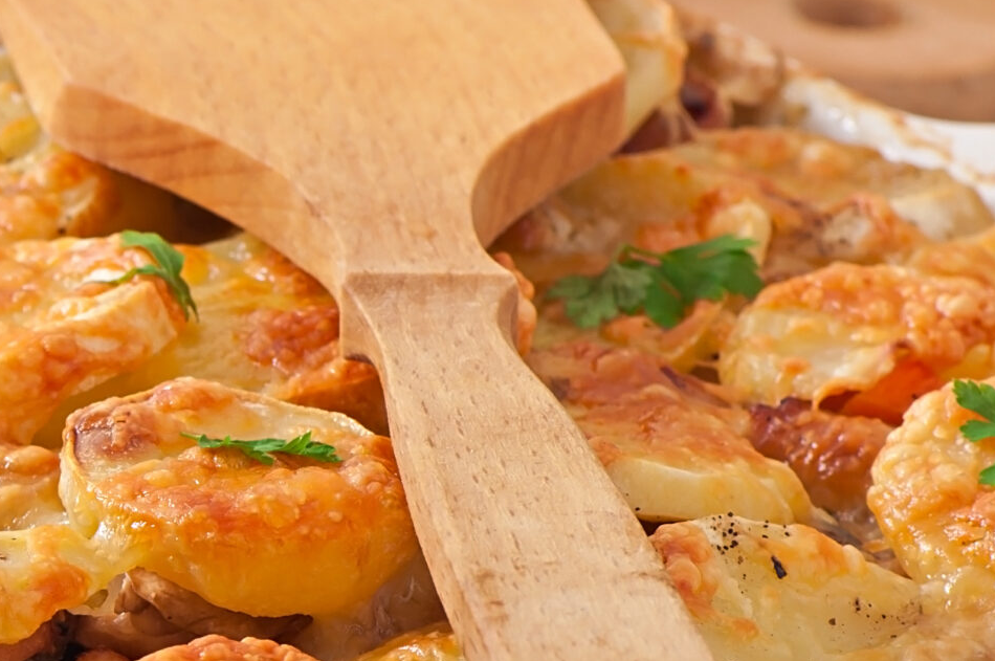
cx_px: -191
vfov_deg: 3.2
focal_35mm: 424
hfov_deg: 4.8
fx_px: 11714
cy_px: 543
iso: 100
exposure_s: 1/200
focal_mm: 105
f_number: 10
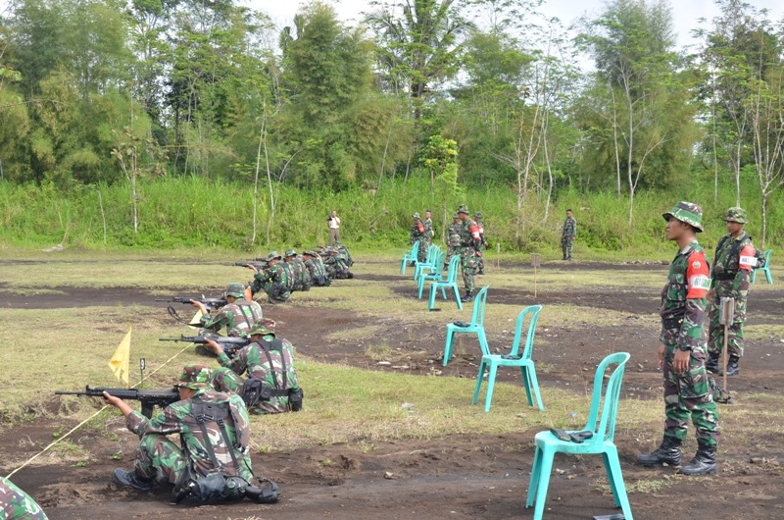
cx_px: 392
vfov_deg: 25.6
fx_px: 1141
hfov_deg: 37.9
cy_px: 260
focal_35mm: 52
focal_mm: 35
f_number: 7.1
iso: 180
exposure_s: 1/160
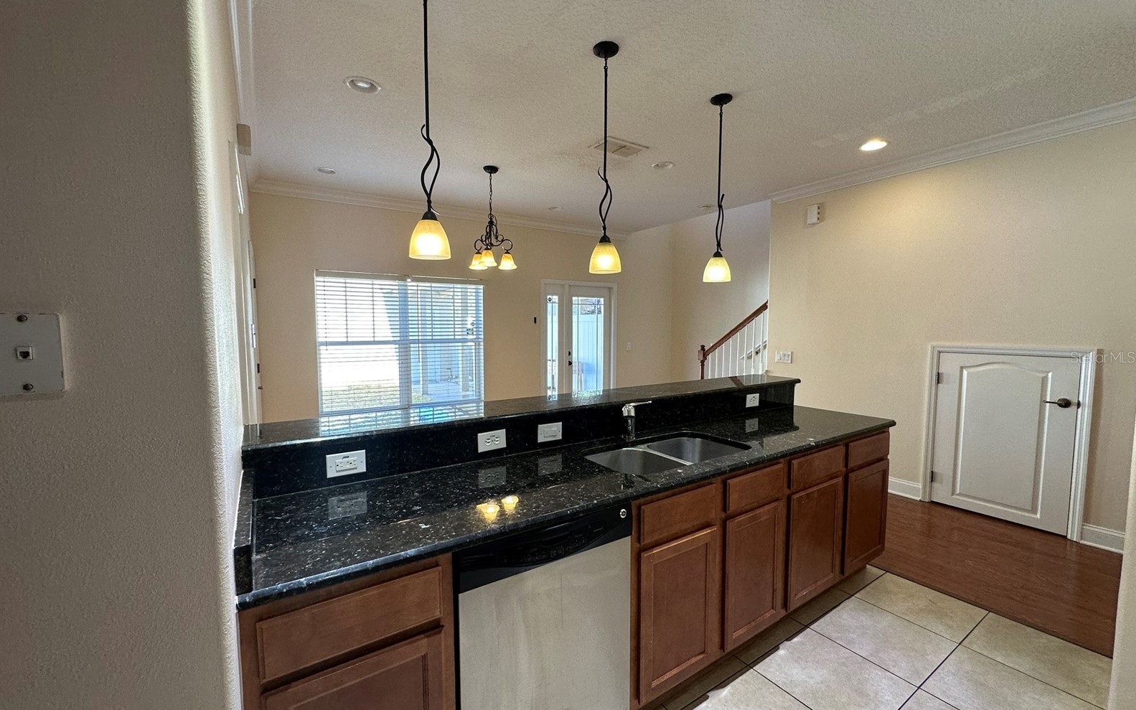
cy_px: 357
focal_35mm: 15
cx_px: 564
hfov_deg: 101.5
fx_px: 464
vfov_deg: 74.8
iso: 100
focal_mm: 2.22
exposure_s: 1/120
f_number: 2.2
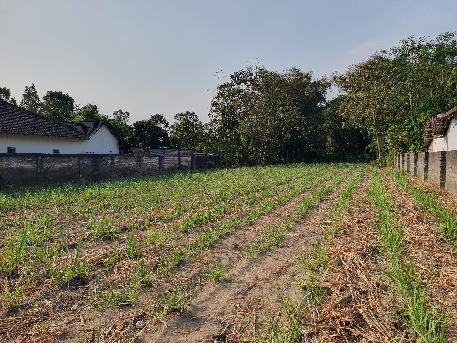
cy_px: 172
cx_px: 228
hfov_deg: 67.3
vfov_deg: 53.1
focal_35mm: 26
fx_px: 343
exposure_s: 1/1680
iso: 50
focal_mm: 4.32
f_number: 2.4
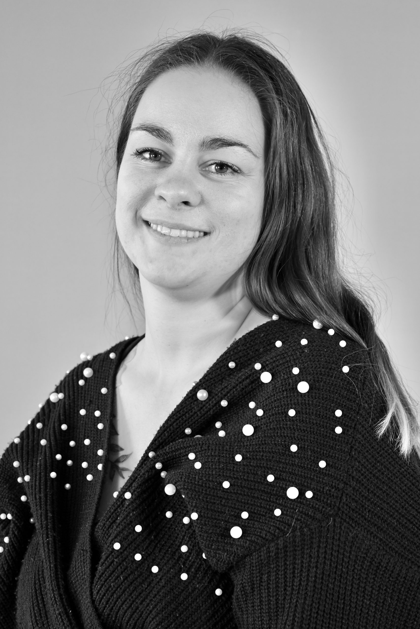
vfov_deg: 28.8
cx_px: 210
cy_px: 314
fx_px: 1225
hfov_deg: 19.5
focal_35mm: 70
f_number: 8
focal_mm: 70
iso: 400
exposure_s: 1/13
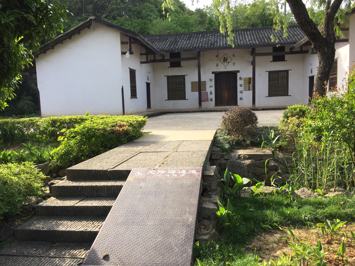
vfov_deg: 48.2
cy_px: 133
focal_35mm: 29
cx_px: 178
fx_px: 297
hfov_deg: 61.7
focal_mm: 4.15
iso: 32
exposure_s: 1/618
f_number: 2.2
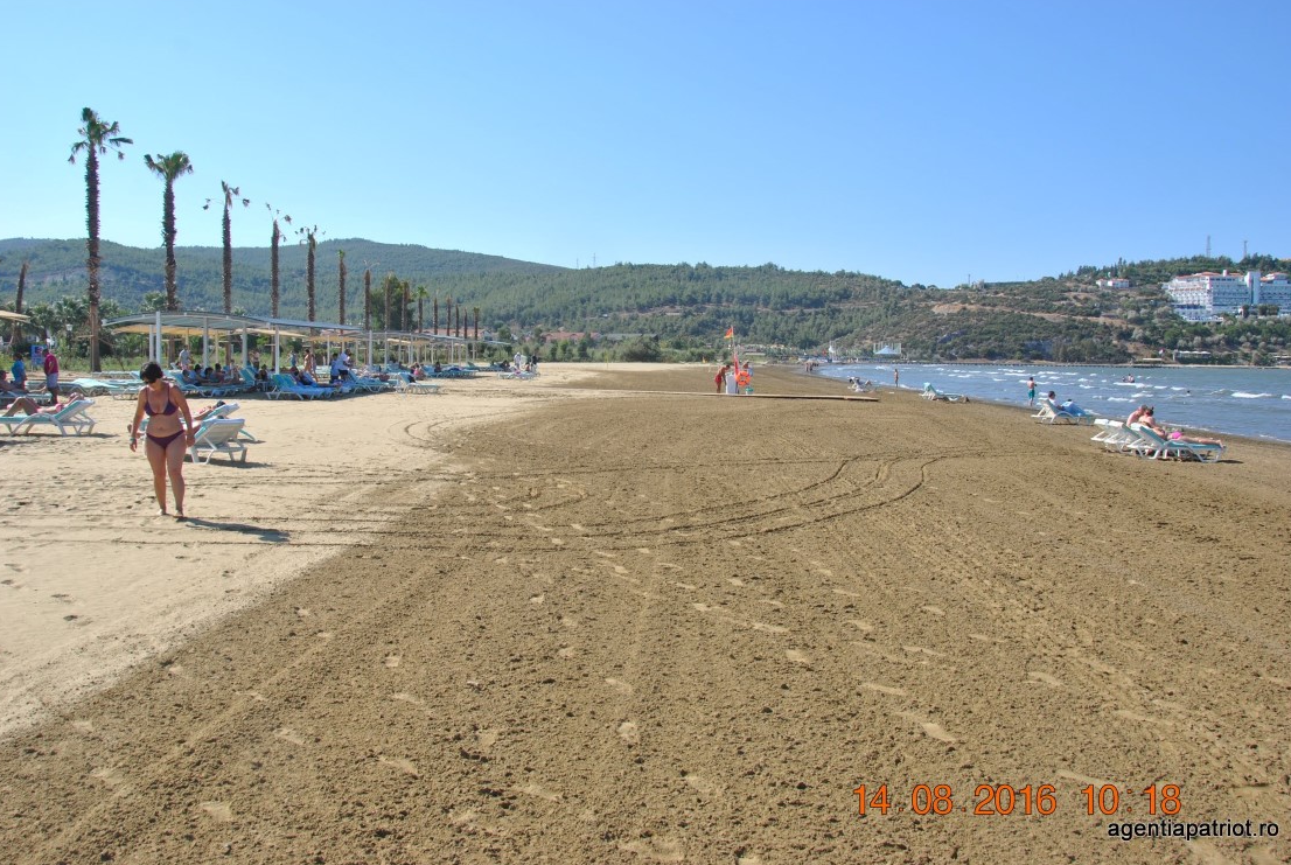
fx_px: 1006
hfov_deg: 65.4
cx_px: 639
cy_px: 419
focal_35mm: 28
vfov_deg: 46.5
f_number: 8
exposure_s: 1/250
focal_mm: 18
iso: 100
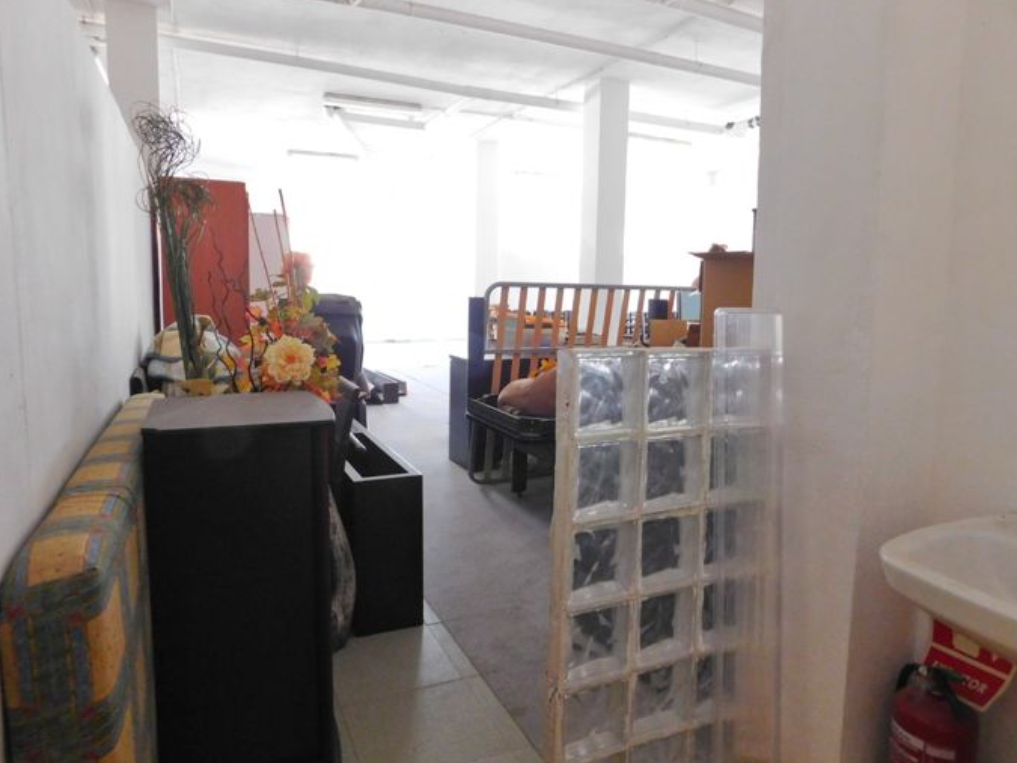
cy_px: 368
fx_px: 705
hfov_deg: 71.6
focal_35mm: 24
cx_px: 524
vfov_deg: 56.8
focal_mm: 4
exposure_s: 1/25
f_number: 3
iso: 400
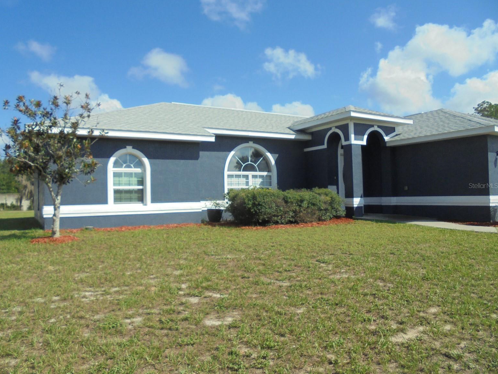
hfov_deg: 65.3
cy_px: 185
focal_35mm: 27
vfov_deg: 51.4
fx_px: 388
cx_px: 241
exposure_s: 1/100
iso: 100
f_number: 11.5
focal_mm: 4.6
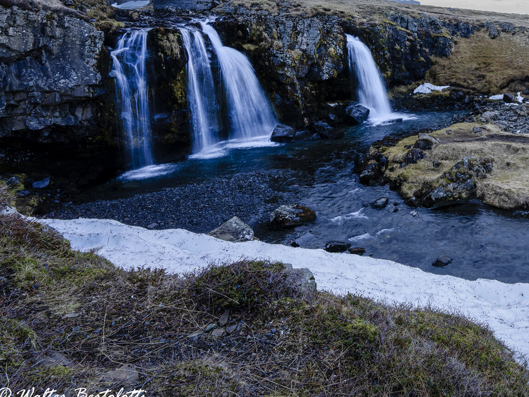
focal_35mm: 28
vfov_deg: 46.0
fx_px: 428
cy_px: 57
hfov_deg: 51.9
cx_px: 518
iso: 64
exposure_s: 1/5
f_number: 13
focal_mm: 14
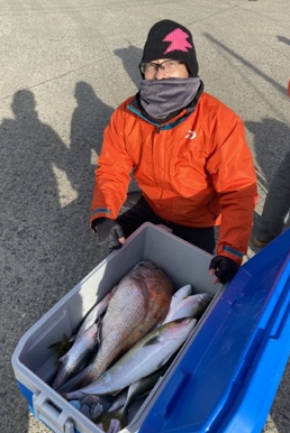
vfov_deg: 65.4
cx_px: 143
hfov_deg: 46.5
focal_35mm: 28
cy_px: 222
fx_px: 338
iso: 32
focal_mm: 4.25
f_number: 1.8
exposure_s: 1/1464
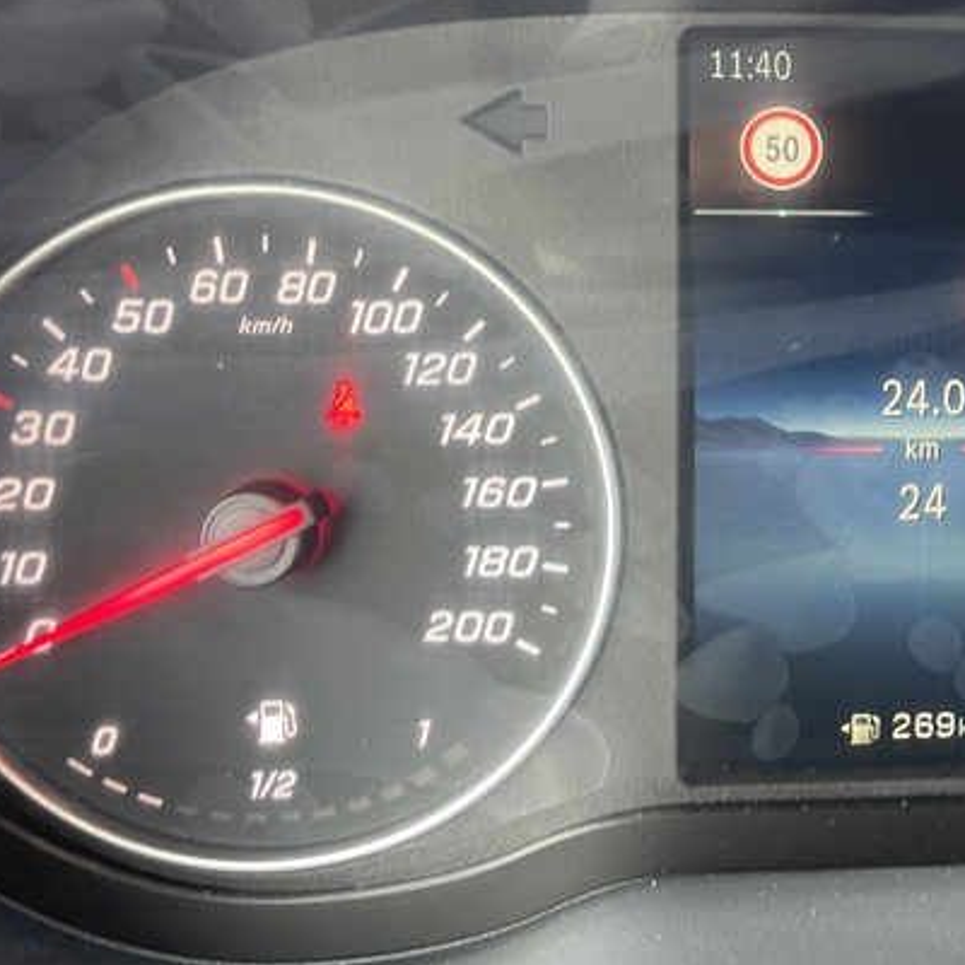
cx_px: 873
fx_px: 1451
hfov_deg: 34.7
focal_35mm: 46
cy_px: 362
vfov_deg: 36.6
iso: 125
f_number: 1.6
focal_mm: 4.2
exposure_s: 1/56
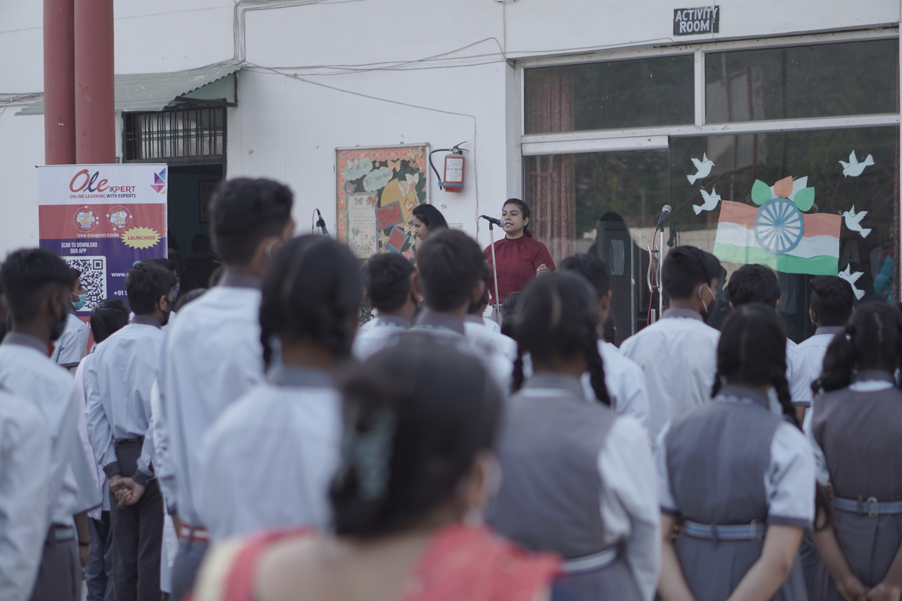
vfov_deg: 18.2
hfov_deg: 27.0
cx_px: 451
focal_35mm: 75
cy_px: 300
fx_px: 1879
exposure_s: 1/1000
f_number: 1.8
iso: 100
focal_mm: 50
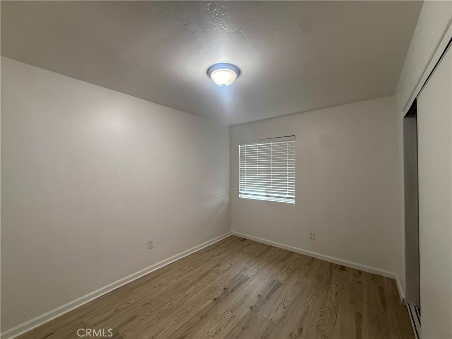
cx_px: 226
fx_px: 183
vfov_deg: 85.7
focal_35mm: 14
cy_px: 170
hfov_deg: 102.1
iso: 250
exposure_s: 1/60
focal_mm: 2.22
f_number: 2.2
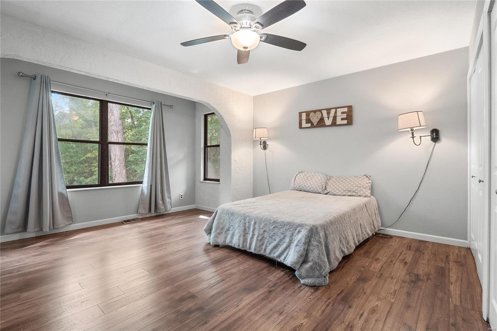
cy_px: 166
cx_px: 248
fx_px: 221
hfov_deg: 96.7
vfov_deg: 73.7
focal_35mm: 16
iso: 400
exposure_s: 1/8
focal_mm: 8
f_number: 8
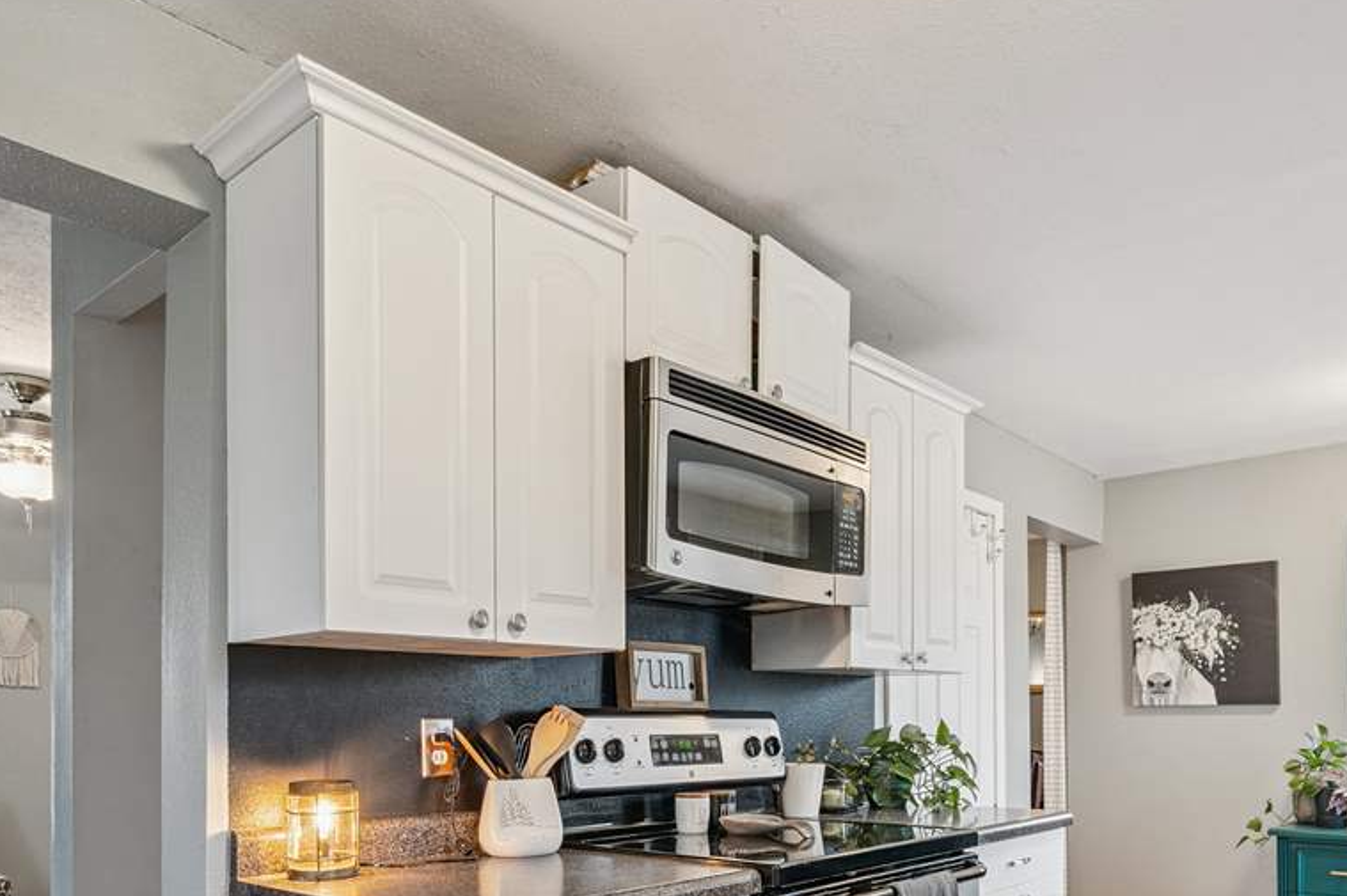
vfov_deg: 45.7
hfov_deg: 67.2
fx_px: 1010
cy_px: 703
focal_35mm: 27
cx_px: 758
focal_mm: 16
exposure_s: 1/2
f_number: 10
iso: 400
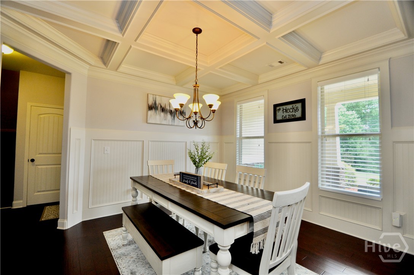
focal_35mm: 15
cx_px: 207
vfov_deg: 77.1
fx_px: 172
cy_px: 138
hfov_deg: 100.5
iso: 400
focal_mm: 10
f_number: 4
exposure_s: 1/60
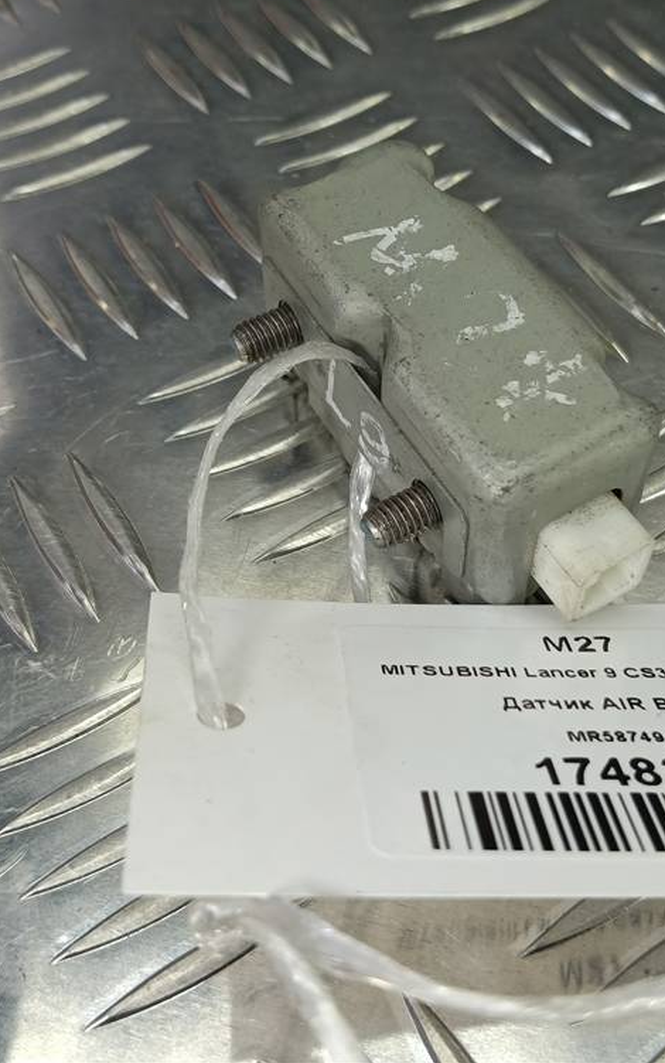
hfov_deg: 32.7
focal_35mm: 39
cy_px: 521
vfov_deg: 50.4
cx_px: 402
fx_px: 1130
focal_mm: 4.11
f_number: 1.6
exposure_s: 1/100
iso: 122
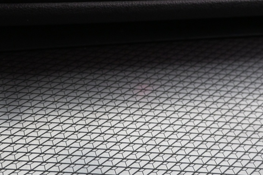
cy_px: -24
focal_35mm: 55
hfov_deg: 36.2
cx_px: 120
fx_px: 402
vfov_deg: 23.0
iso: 1600
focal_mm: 16
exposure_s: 1/20
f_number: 3.5
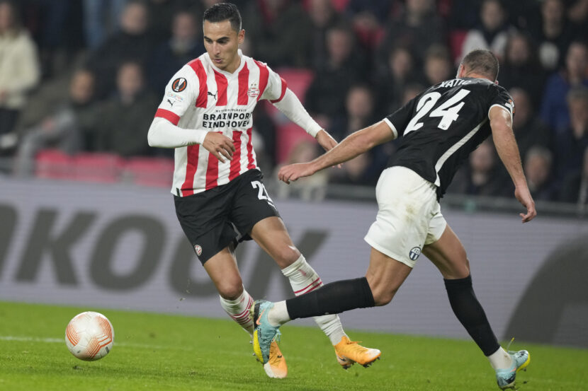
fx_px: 6532
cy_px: 196
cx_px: 294
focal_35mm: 400
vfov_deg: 3.4
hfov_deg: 5.2
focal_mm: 400
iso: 2500
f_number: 2.8
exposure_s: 1/1600
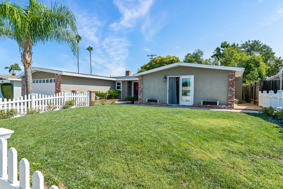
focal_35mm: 19
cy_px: 94
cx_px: 142
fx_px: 149
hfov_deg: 86.9
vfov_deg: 64.6
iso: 100
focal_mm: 19
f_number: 13
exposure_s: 1/80
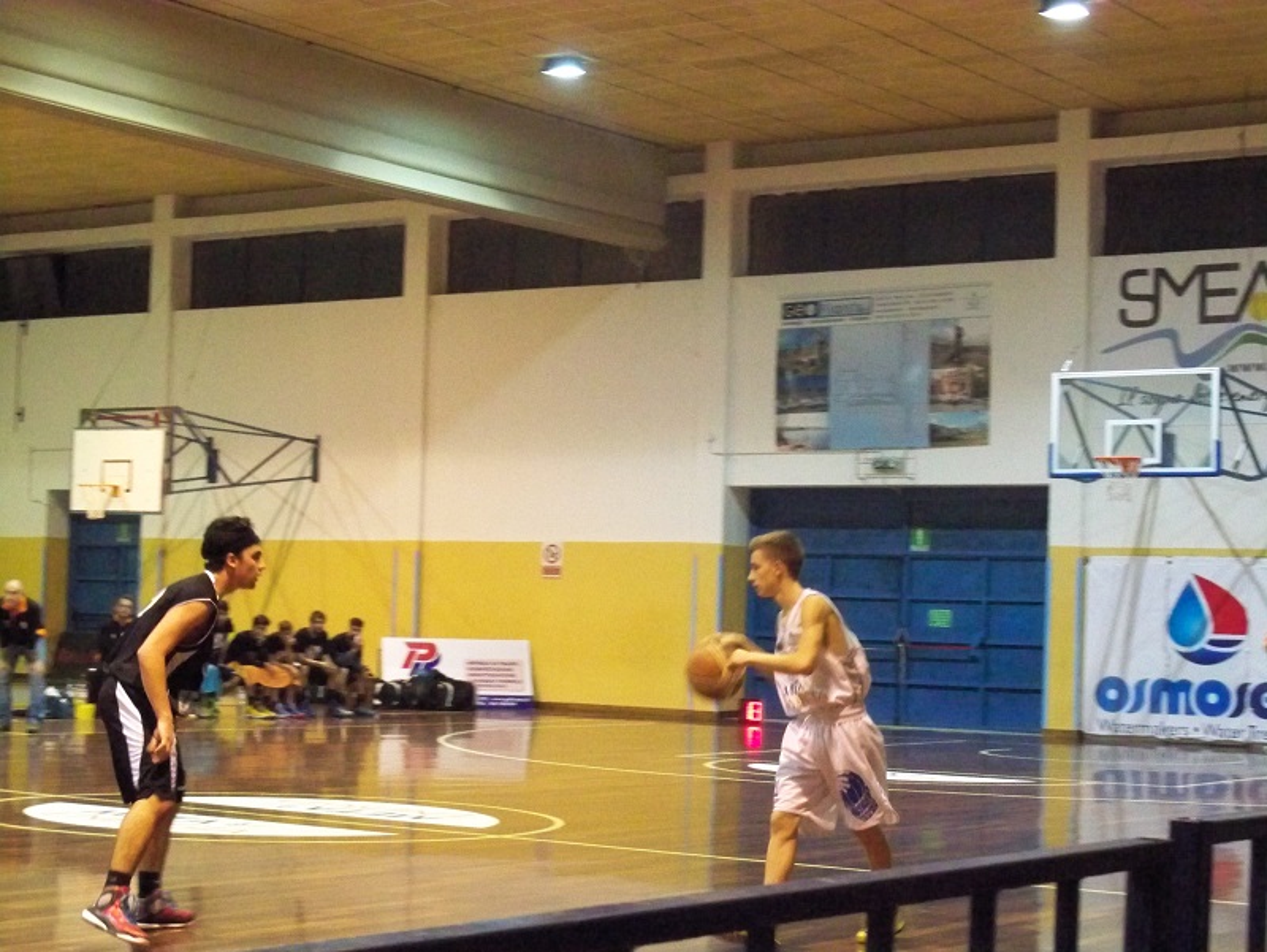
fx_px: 2564
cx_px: 634
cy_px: 476
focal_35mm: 70
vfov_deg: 21.0
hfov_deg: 27.8
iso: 1600
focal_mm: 12.3
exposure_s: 1/30
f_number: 4.1
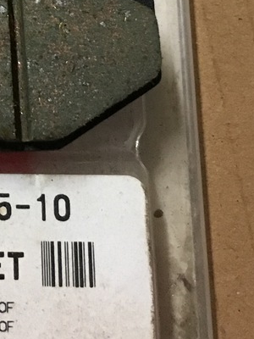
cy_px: -145
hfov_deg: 12.2
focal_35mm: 116
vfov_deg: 15.8
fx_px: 1135
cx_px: -115
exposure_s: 1/33
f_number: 2.2
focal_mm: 4.15
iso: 200
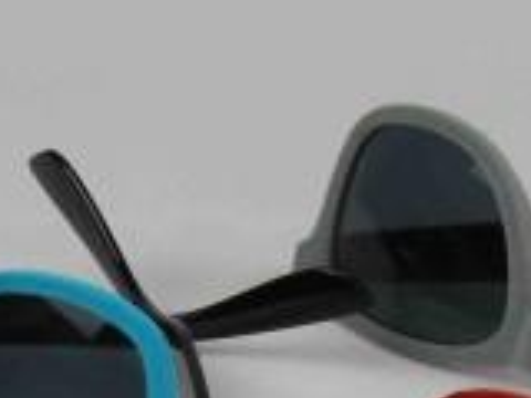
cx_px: 136
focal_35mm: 227
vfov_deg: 6.4
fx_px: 3482
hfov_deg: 8.7
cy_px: 645
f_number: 3.9
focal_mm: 9.3
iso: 160
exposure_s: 1/110
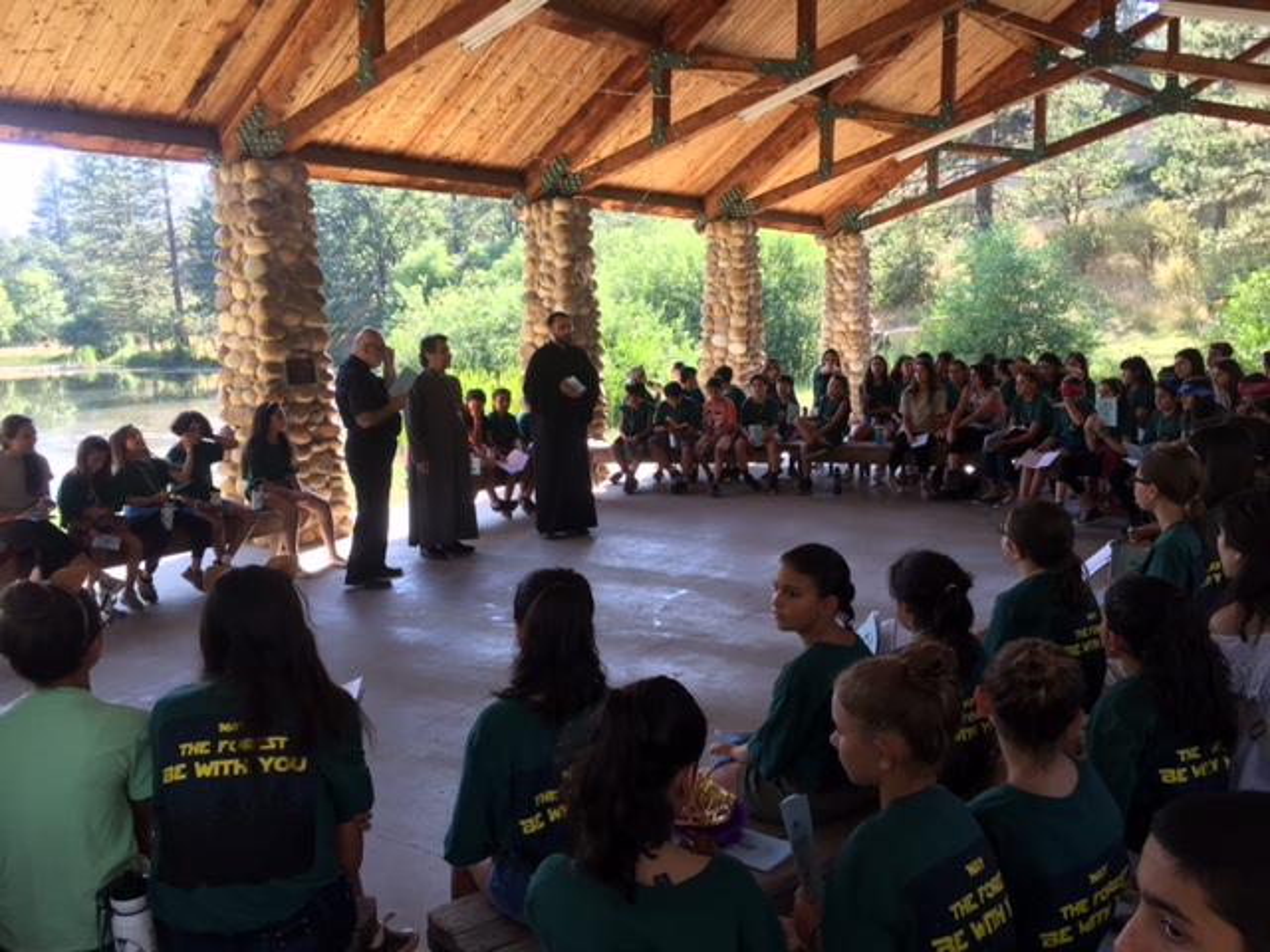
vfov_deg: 48.2
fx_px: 1064
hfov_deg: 61.7
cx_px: 635
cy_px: 476
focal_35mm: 29
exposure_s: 1/120
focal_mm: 4.15
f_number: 2.2
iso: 40
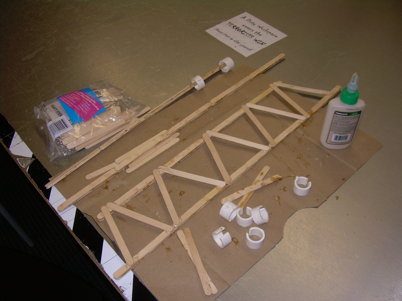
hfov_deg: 49.0
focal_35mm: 38
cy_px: 150
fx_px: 441
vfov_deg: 37.7
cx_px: 201
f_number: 2.8
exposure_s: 1/60
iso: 50
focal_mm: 6.3
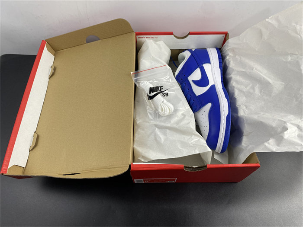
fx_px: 228
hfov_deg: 67.3
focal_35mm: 26
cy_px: 114
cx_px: 152
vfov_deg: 53.1
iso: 80
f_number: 1.8
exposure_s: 1/100
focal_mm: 4.25
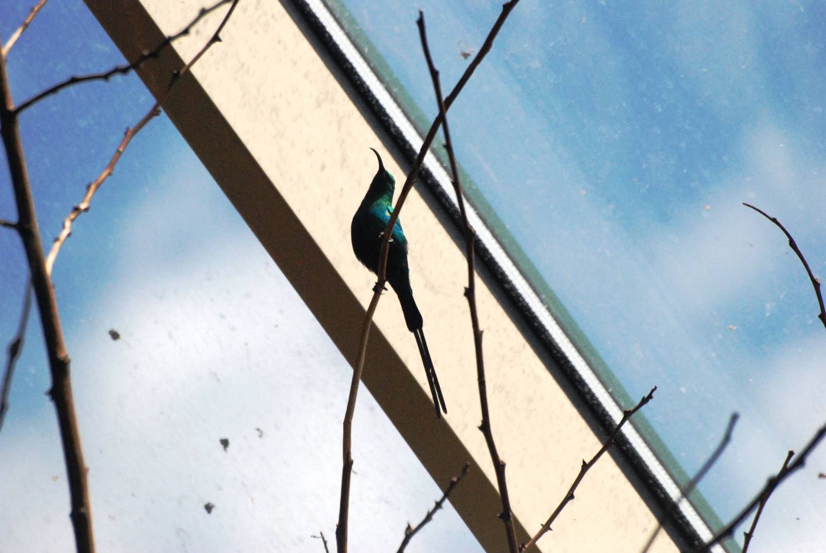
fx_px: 10337
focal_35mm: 450
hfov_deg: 4.6
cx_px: 413
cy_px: 276
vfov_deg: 3.1
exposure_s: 1/4000
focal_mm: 300
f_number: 8
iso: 1600
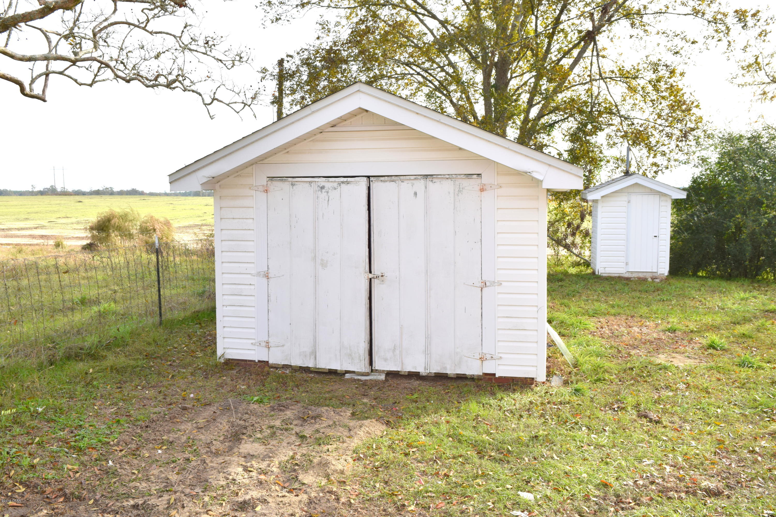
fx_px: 679
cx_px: 388
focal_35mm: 32
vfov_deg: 41.7
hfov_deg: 59.5
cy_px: 258
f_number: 9
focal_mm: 21
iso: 100
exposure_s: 1/200
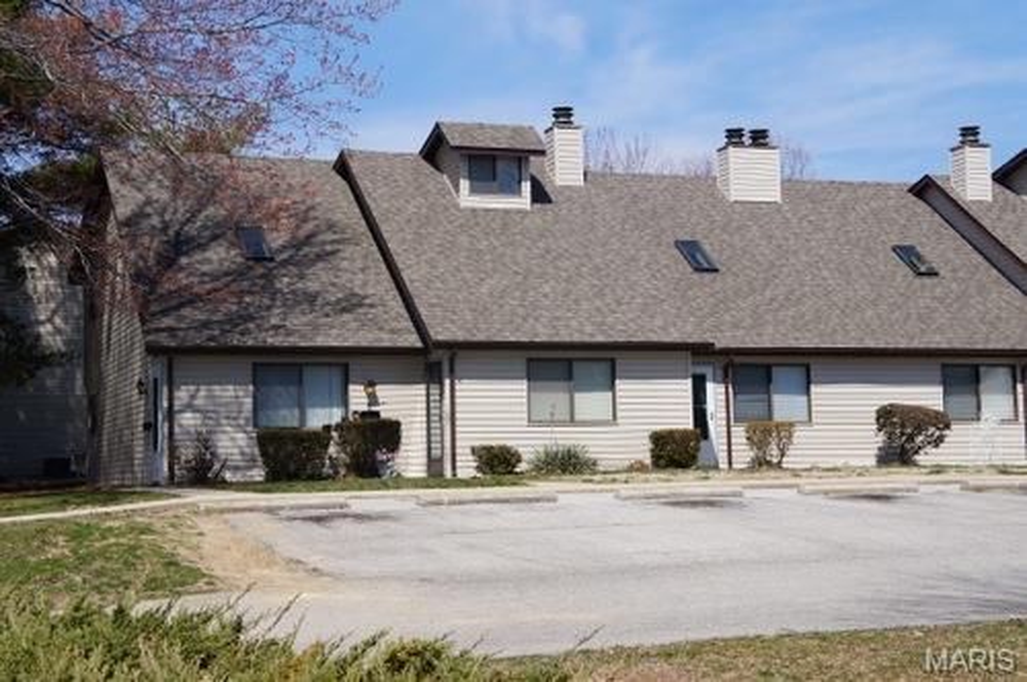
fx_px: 1667
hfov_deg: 34.2
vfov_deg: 23.1
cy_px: 341
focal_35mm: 58
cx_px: 514
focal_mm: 39
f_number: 13
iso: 200
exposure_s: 1/250
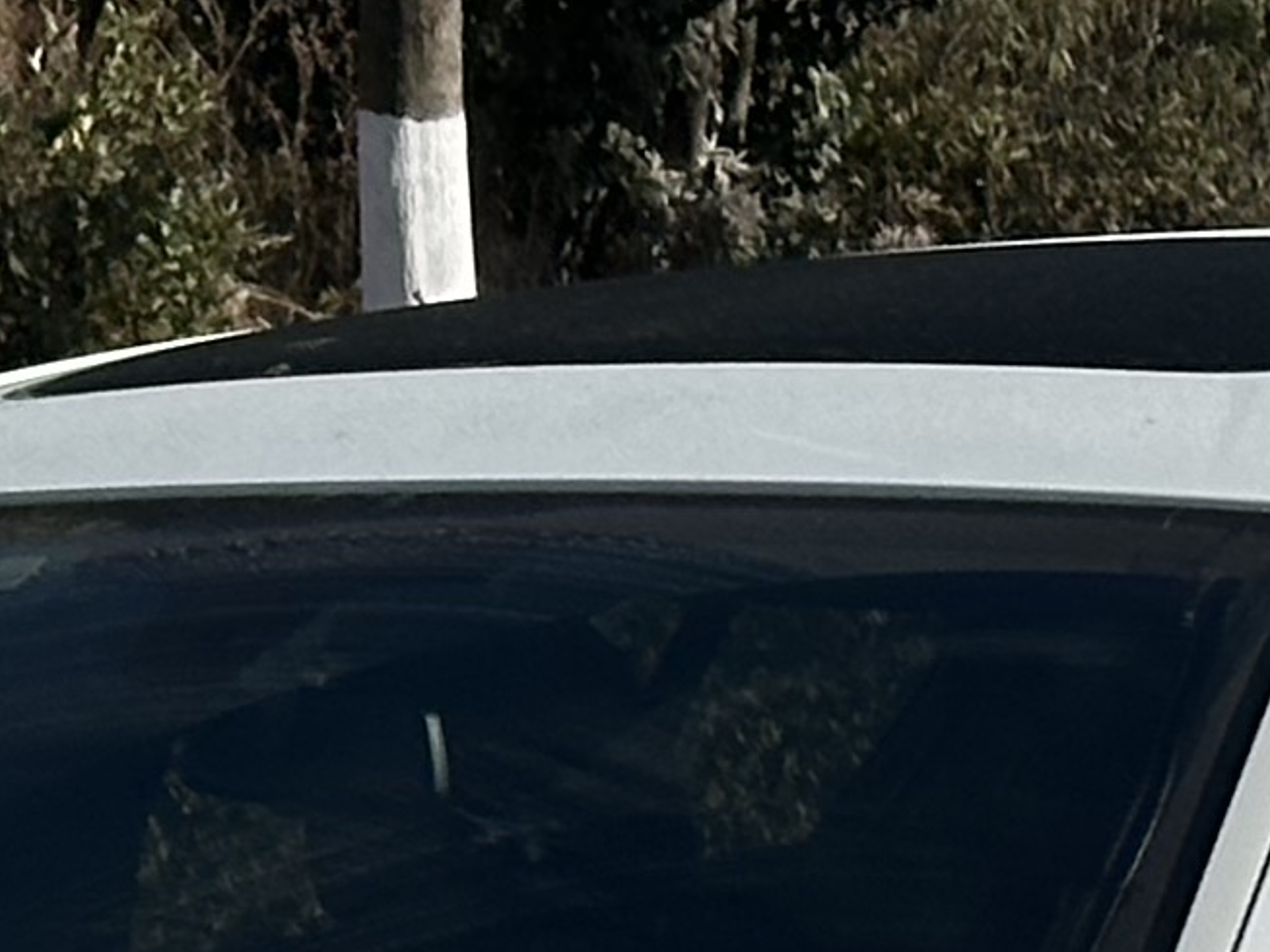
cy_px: 2135
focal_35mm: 296
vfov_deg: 4.9
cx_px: 14
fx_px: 10856
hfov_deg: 6.7
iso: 64
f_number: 1.78
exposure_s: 1/7092
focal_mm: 6.86
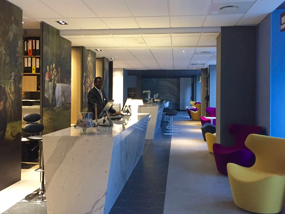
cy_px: 94
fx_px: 280
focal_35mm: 34
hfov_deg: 54.0
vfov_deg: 41.7
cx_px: 145
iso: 320
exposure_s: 1/33
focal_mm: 4.15
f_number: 2.2
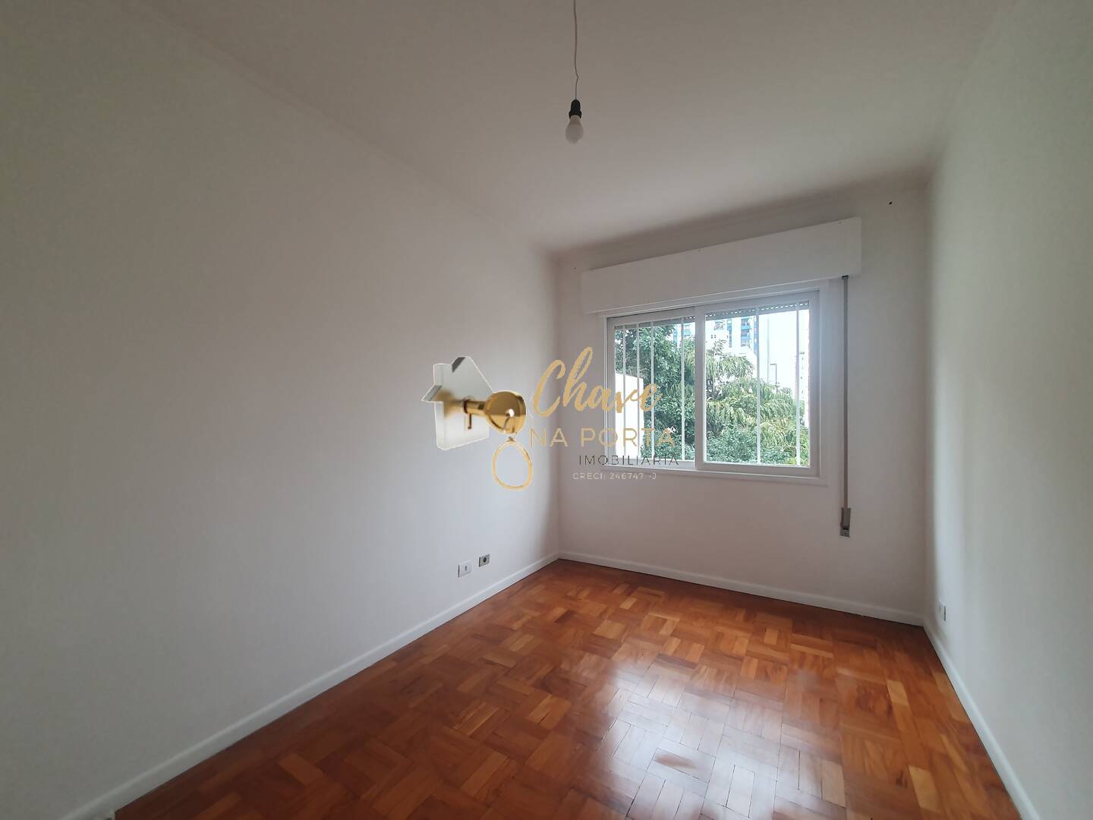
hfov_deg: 106.2
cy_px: 410
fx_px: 410
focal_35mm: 13
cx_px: 546
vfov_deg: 89.9
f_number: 2.2
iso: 160
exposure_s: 1/60
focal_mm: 1.8
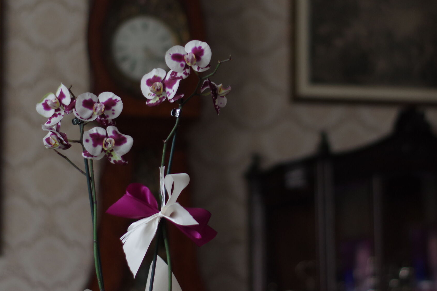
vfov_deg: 12.8
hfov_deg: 19.1
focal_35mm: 107
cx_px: 265
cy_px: 96
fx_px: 1298
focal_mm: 50
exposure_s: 1/80
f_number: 2
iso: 800
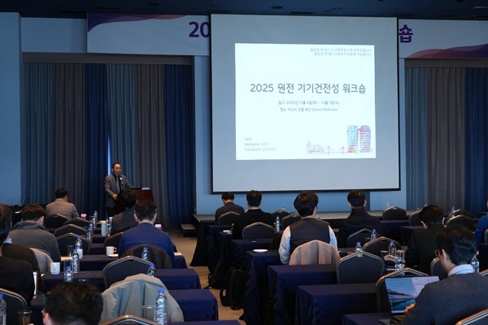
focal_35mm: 52
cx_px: 244
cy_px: 162
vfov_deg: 26.0
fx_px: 705
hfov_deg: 38.2
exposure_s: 1/80
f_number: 7.1
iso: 4000
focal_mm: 52
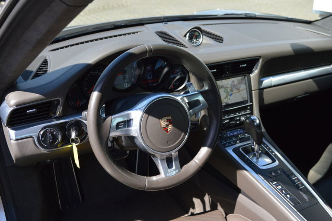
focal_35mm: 40
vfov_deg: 33.0
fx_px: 373
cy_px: 110
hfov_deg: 48.0
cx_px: 166
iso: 100
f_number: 5.6
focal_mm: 27
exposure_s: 1/125
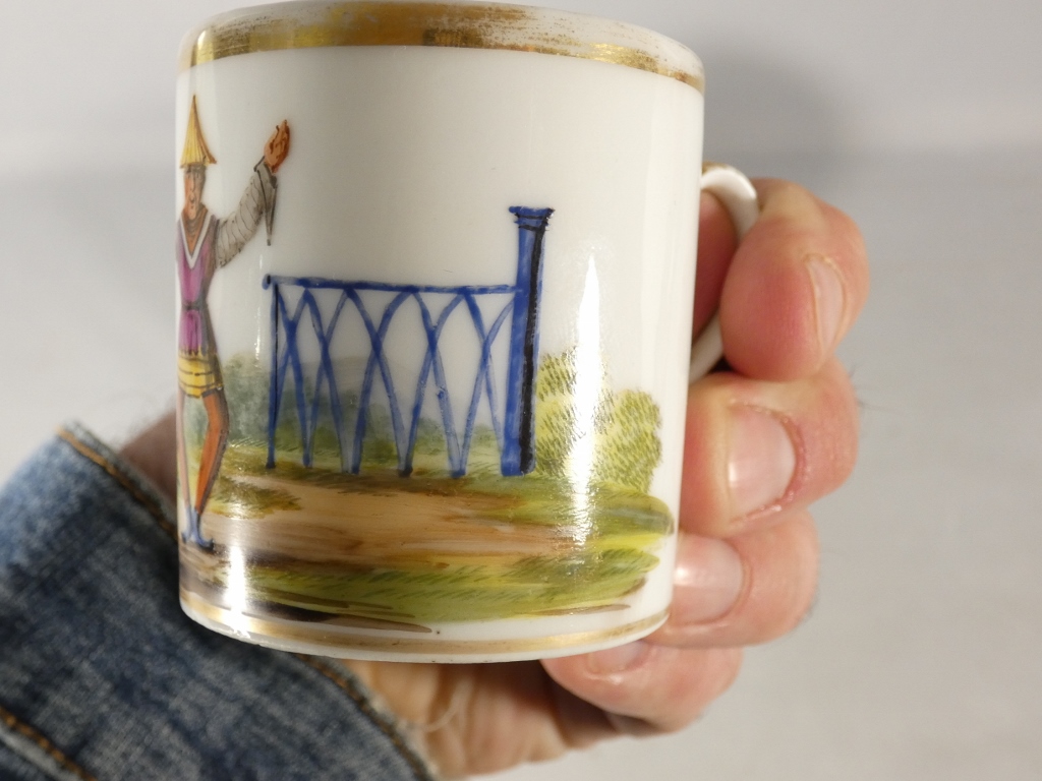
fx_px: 1234
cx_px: 521
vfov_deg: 35.1
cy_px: 390
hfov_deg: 45.8
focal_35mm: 41
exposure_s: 1/80
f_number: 3.6
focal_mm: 7.3
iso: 250
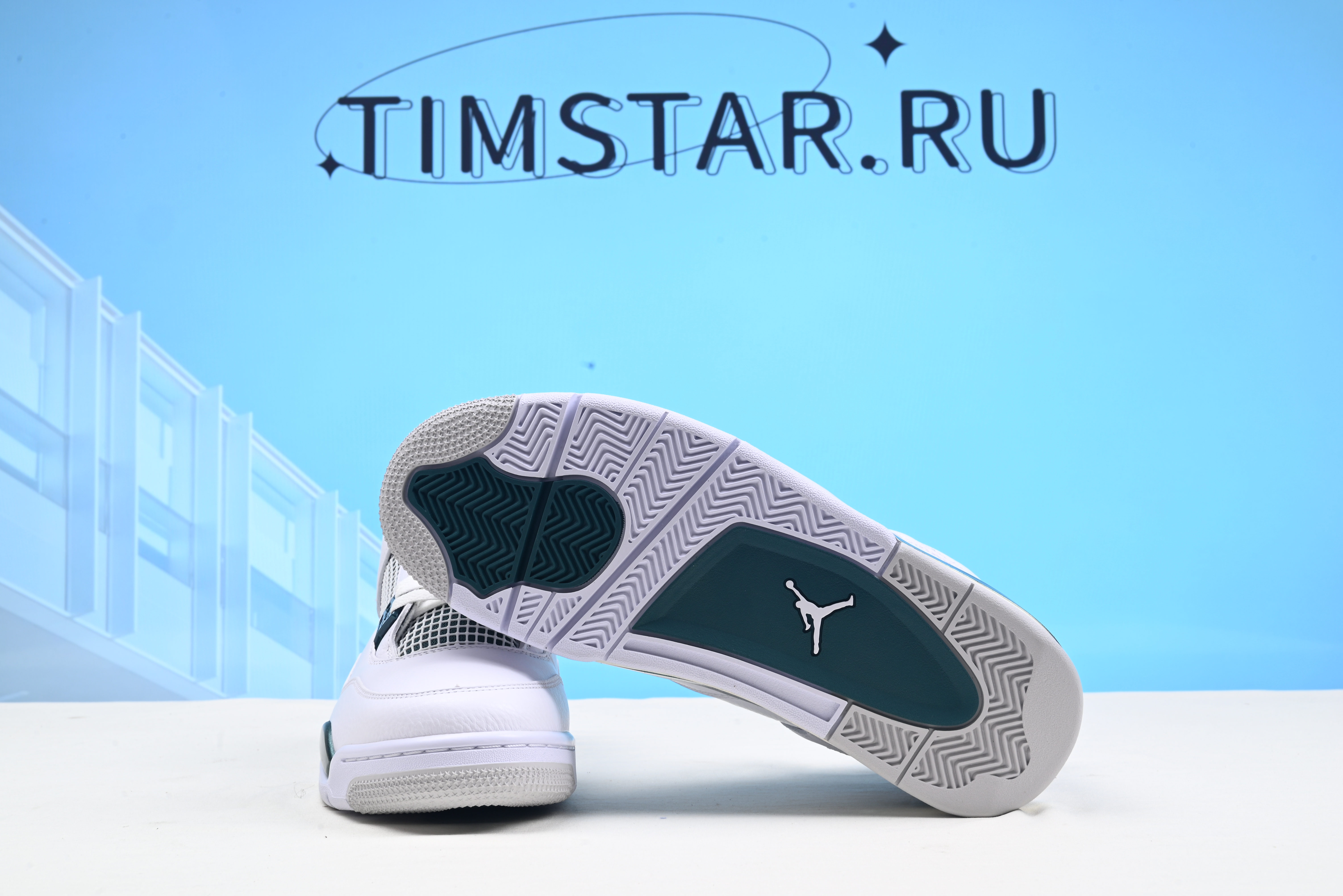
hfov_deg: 46.4
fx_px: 1567
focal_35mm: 42
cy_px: 448
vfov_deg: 31.9
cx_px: 672
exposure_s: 1/2
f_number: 16
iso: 100
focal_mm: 42
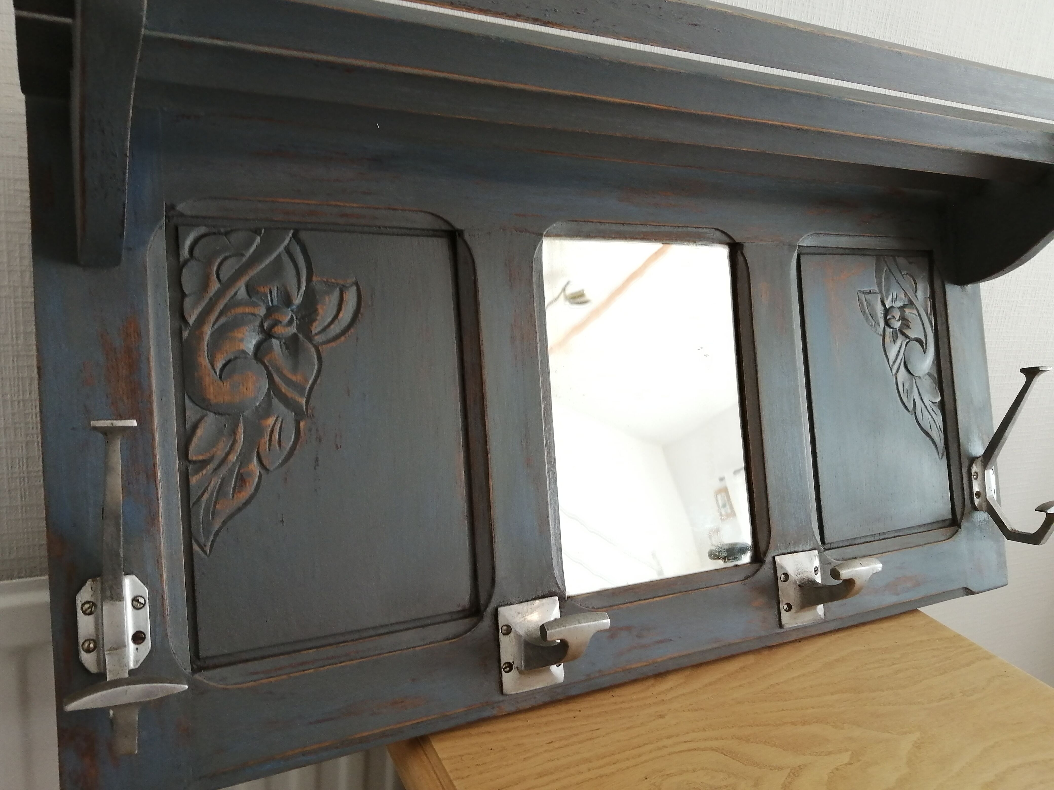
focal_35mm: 26
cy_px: 395
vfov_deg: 53.1
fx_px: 792
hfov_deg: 67.3
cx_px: 527
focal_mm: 3.46
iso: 80
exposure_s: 1/50
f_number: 1.8
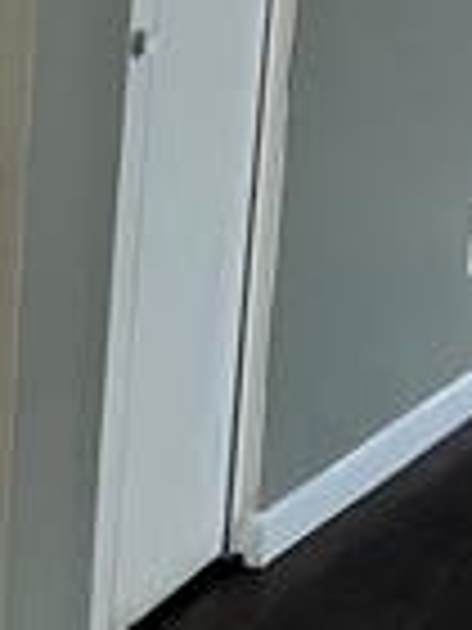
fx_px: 2600
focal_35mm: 143
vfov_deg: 13.8
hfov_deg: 9.5
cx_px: -539
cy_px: 198
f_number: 1.5
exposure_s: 1/60
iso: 200
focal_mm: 5.7
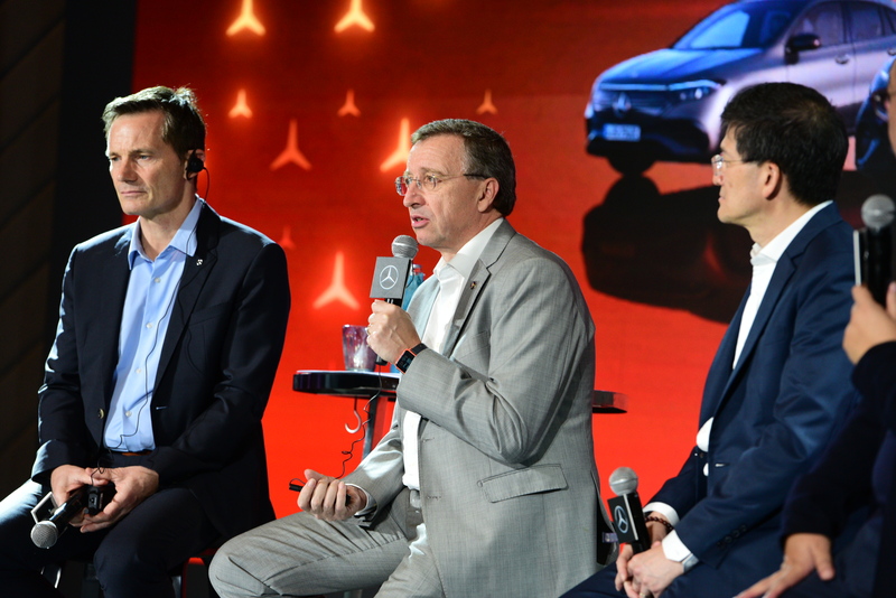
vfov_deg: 7.6
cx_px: 448
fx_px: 4481
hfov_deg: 11.4
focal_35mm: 180
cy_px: 299
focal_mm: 180
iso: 1600
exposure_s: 1/160
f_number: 3.5
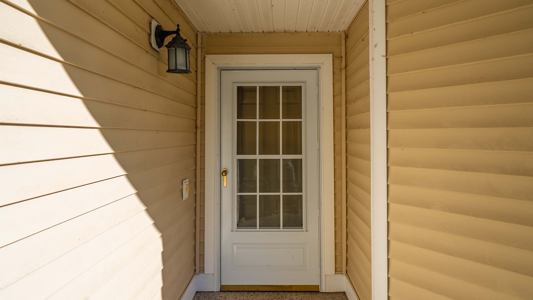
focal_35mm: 19
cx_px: 268
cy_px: 151
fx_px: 269
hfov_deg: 89.6
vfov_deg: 58.4
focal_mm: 18
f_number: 7.1
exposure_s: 1/100
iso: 80
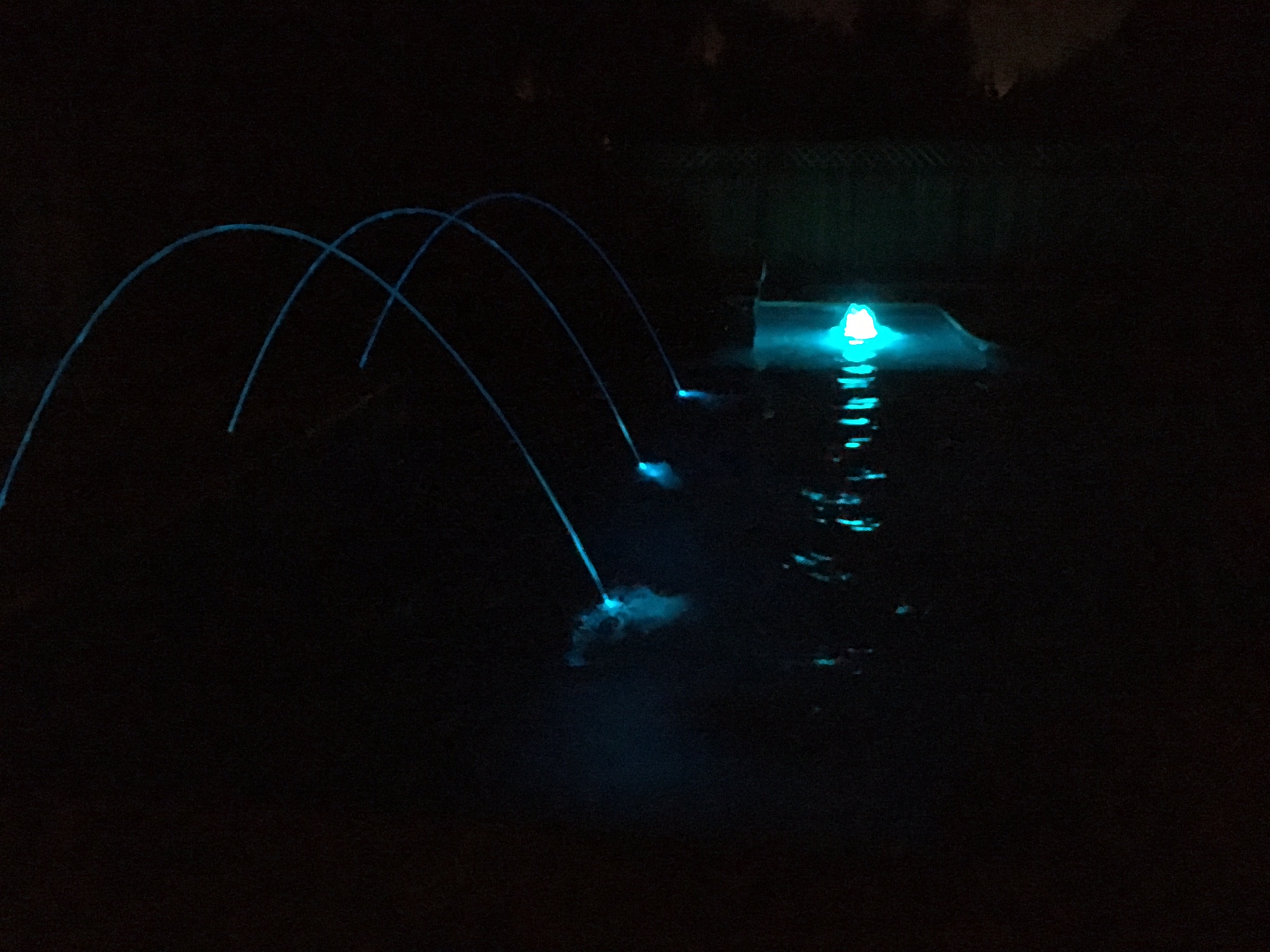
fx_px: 1064
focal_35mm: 29
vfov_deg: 48.2
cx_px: 635
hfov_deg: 61.7
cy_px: 476
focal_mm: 4.15
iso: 2000
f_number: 2.2
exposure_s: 1/15
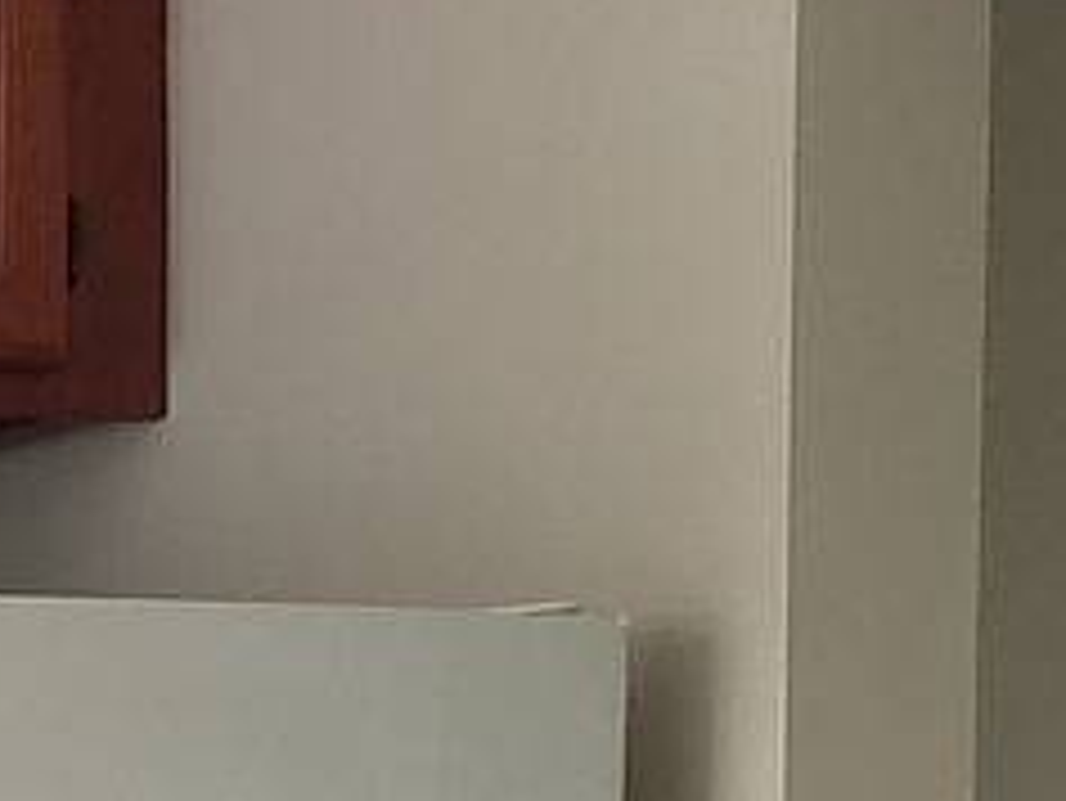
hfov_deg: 11.5
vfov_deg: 8.8
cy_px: 1652
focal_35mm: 158
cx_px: -936
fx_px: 4868
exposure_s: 1/60
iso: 160
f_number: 2.4
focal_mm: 4.3
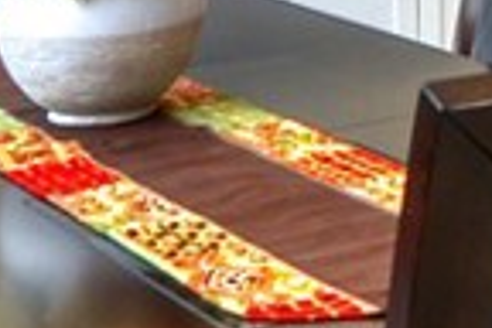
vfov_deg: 10.2
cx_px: 858
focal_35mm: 128
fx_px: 1749
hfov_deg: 14.3
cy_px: -226
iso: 125
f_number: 7.1
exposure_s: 1/10
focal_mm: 12
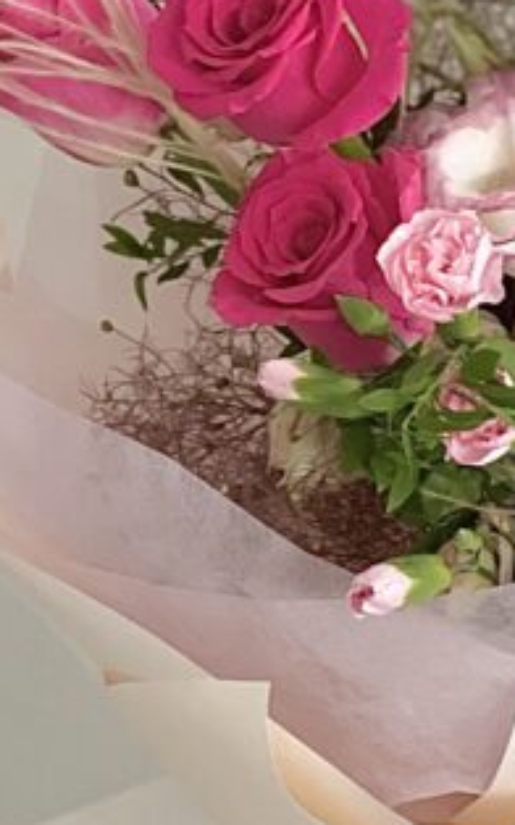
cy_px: 134
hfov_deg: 5.9
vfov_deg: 9.5
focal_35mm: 221
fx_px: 4967
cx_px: 707
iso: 250
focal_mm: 7.5
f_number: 2.2
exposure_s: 1/33
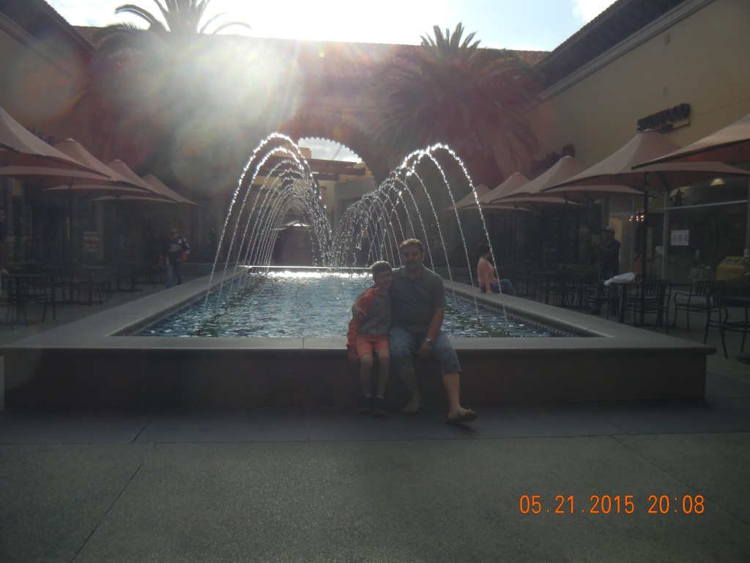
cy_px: 282
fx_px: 650
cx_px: 375
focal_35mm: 30
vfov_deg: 46.8
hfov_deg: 60.0
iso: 160
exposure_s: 1/542
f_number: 7
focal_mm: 5.4
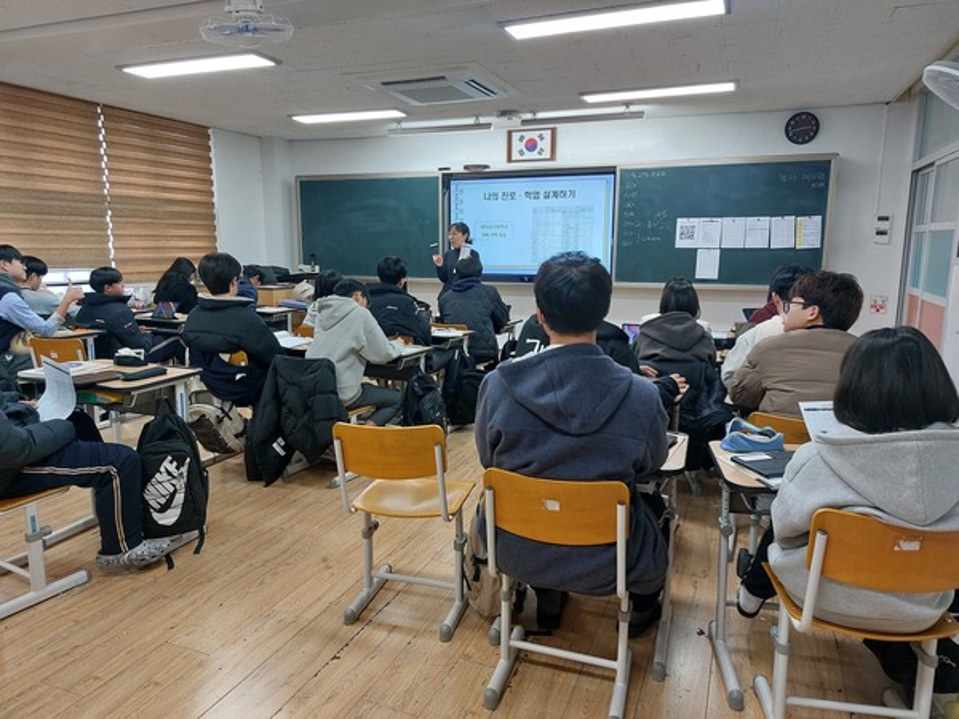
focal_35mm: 25
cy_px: 360
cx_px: 480
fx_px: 693
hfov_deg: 69.4
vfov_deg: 54.9
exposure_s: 1/60
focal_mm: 5.23
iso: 125
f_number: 1.8
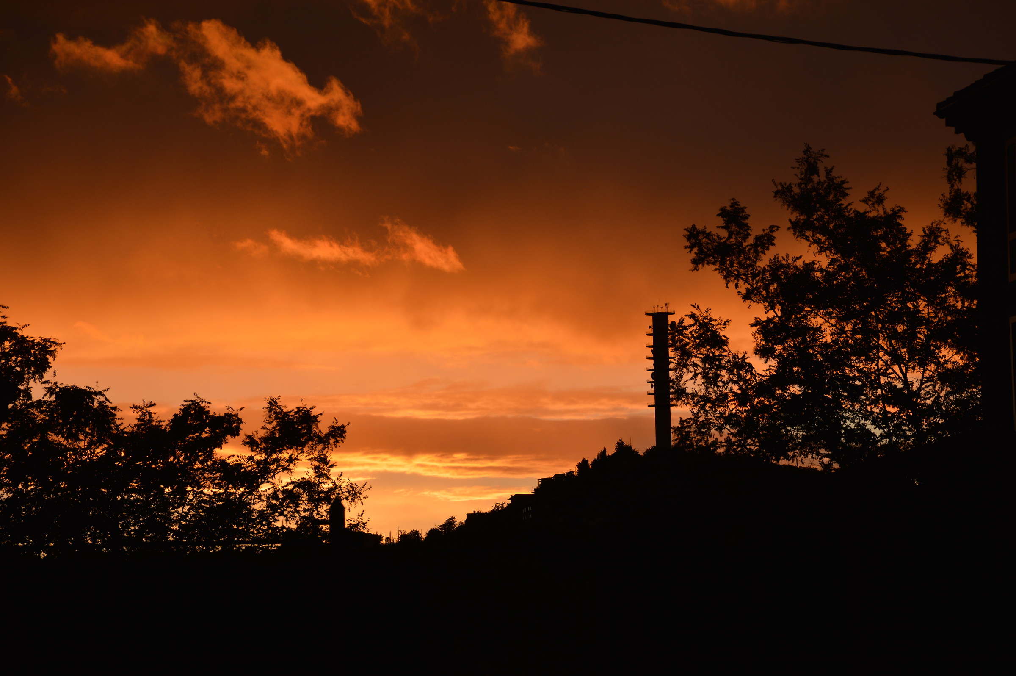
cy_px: 338
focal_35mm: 158
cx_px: 508
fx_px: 4441
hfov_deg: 13.1
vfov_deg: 8.7
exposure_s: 1/200
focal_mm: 105
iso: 100
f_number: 7.1
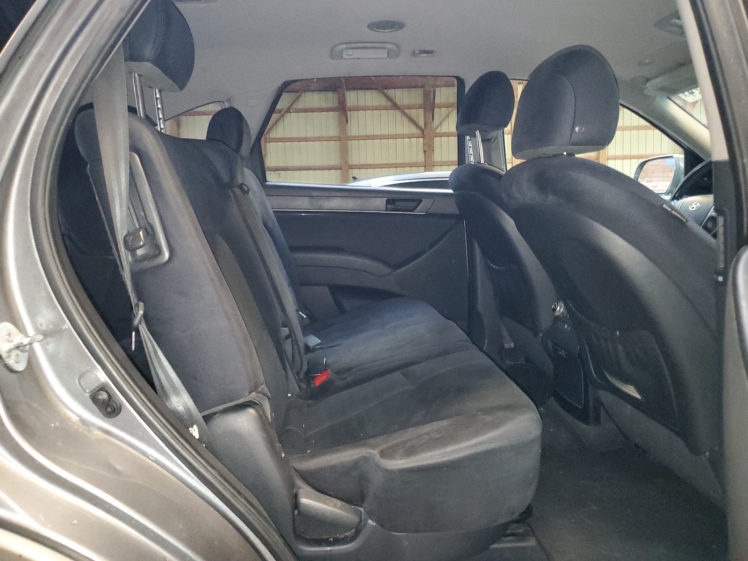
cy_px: 280
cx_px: 374
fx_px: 562
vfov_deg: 53.1
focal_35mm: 26
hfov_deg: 67.3
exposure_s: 1/15
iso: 665
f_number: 1.5
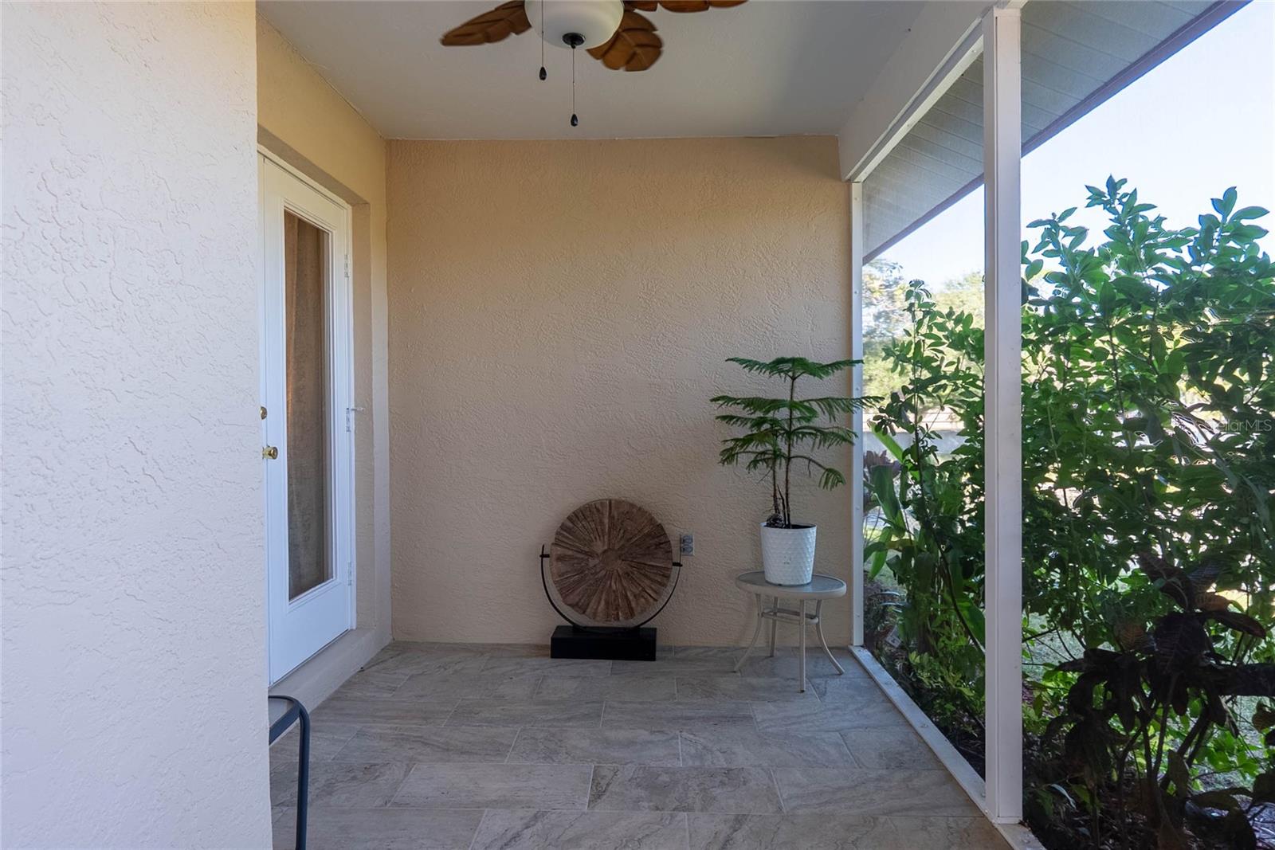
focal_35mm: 23
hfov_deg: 76.1
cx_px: 638
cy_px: 425
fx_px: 815
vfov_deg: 55.1
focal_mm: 15.5
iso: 200
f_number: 6.3
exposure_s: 1/100
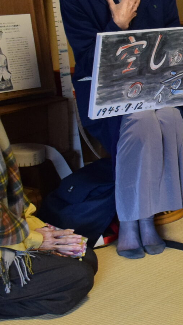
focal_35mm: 89
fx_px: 768
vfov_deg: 23.8
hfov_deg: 12.4
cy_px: 113
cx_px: 328
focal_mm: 20
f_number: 3.5
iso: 2500
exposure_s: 1/60
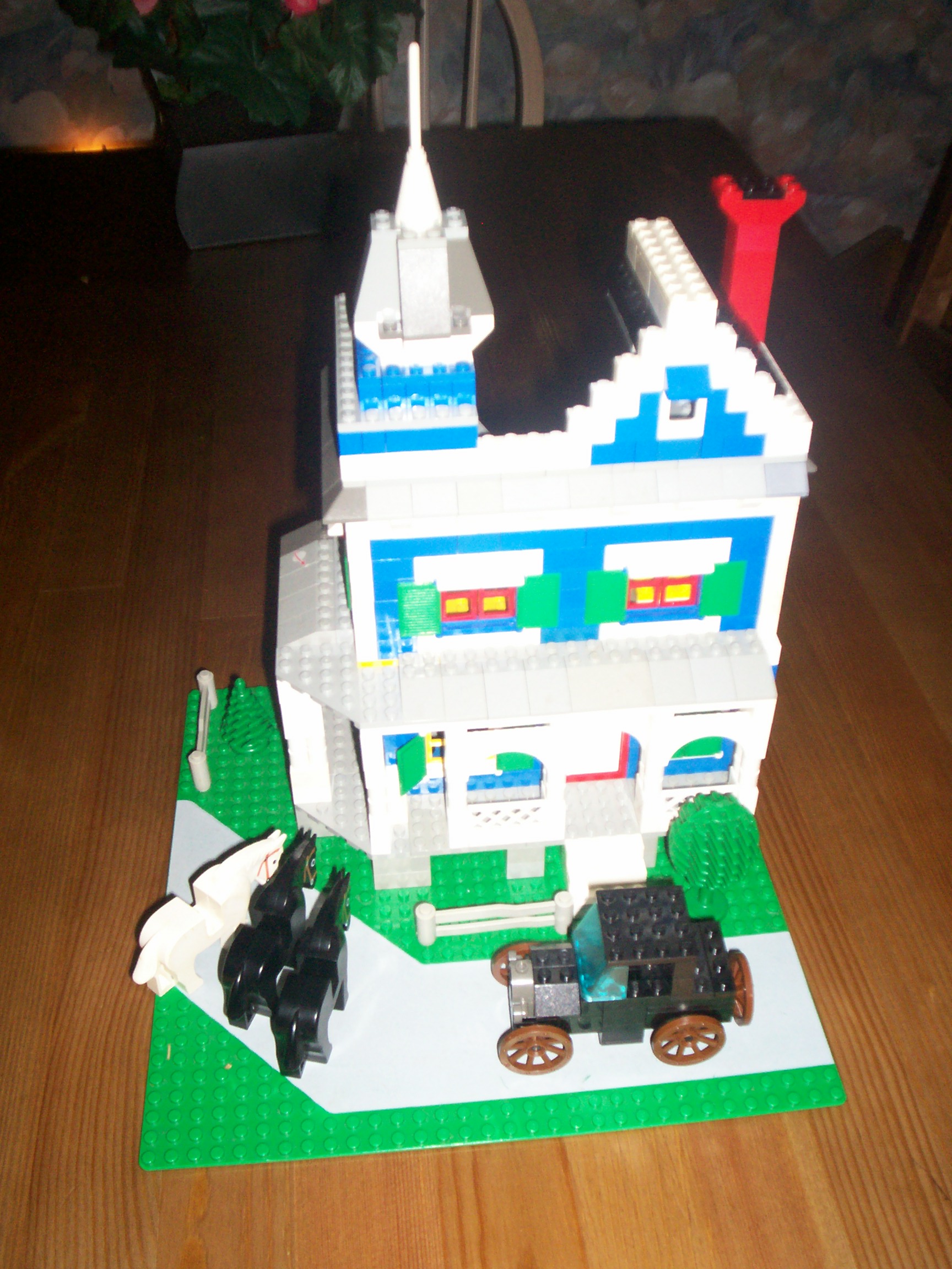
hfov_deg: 39.7
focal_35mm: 36
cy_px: 634
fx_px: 1320
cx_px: 476
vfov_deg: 51.4
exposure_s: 1/64
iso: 140
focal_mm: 5.9
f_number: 4.5
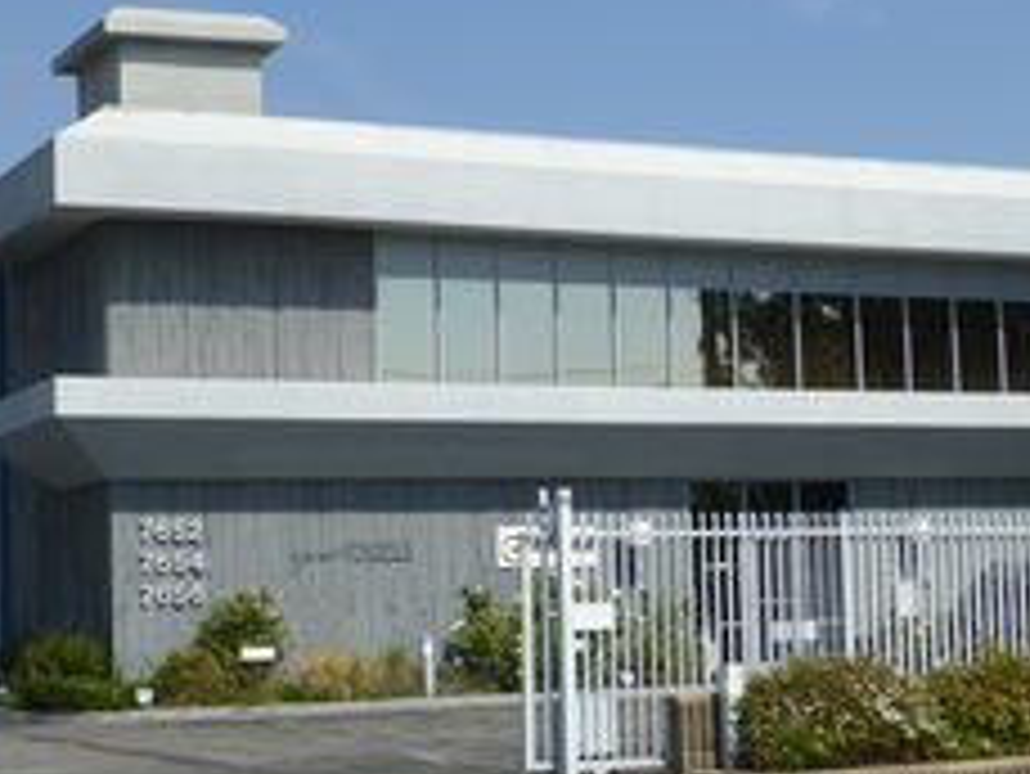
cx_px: 679
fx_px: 2441
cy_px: 432
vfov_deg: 18.0
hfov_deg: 23.7
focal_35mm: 82
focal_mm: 8.5
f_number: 4.2
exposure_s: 1/1300
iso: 100
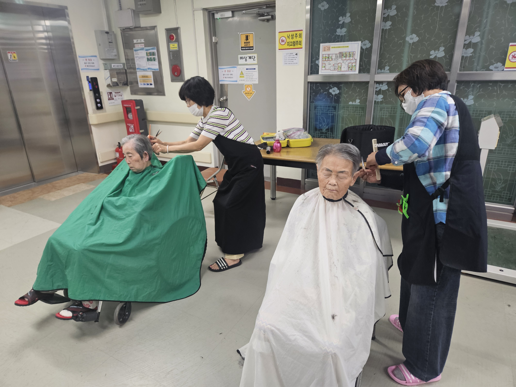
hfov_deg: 73.9
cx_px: 258
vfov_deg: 58.9
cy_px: 194
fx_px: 343
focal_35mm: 23
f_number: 1.8
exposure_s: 1/120
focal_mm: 5.4
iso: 200
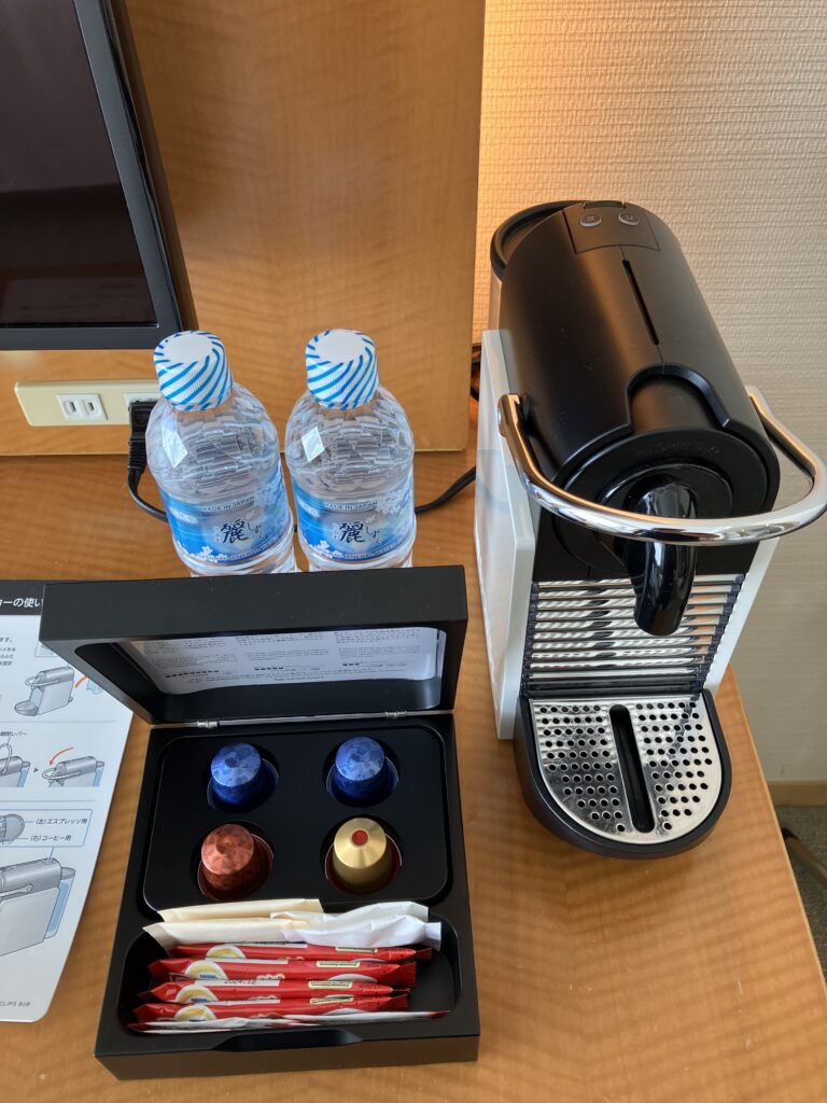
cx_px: 414
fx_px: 892
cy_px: 552
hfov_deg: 49.7
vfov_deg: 63.4
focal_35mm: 28
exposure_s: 1/60
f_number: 1.8
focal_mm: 3.99
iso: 50
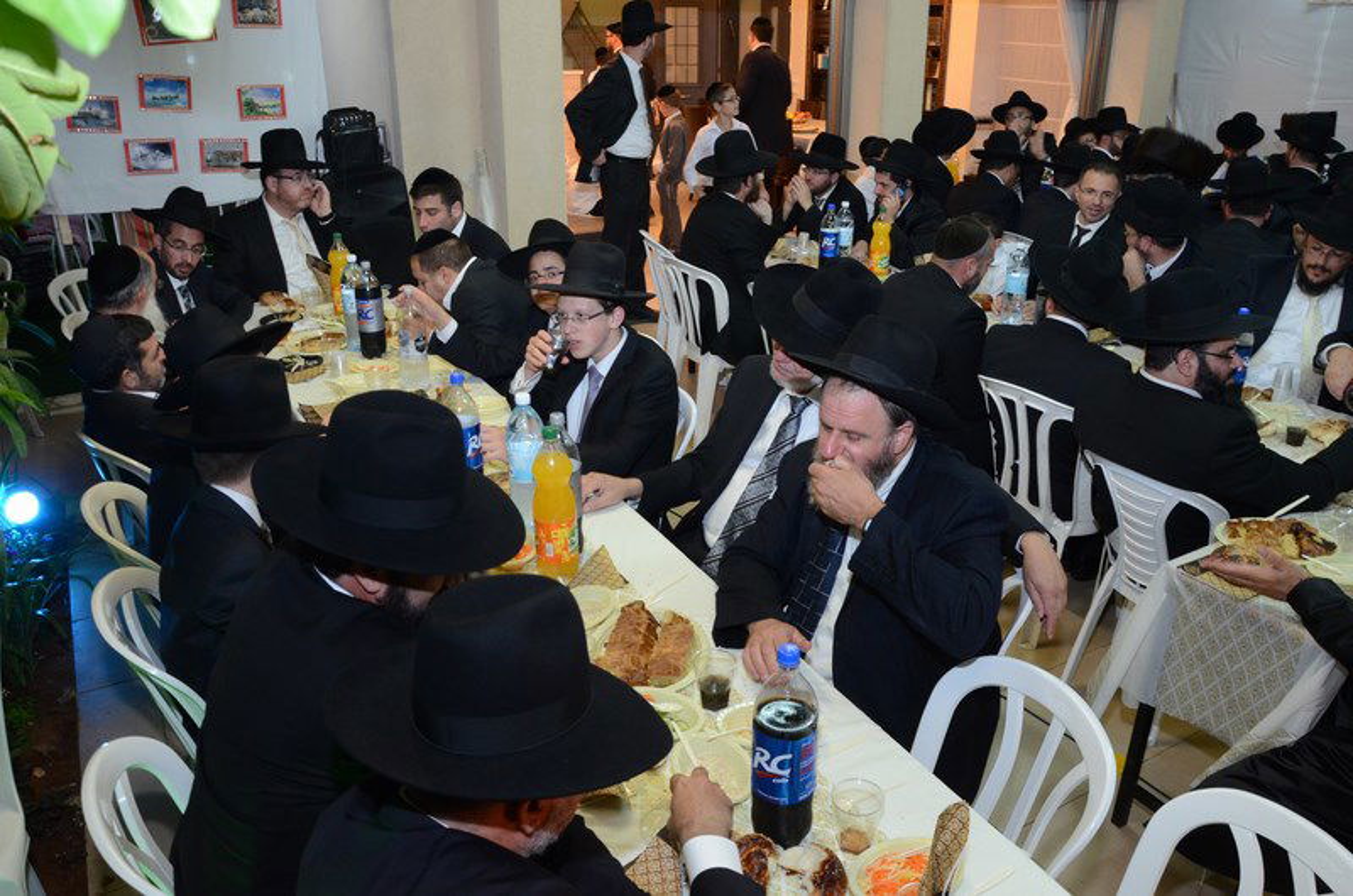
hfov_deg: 67.5
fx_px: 1013
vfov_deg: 47.7
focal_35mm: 27
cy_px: 448
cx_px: 676
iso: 1600
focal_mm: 18
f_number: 5
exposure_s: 1/60
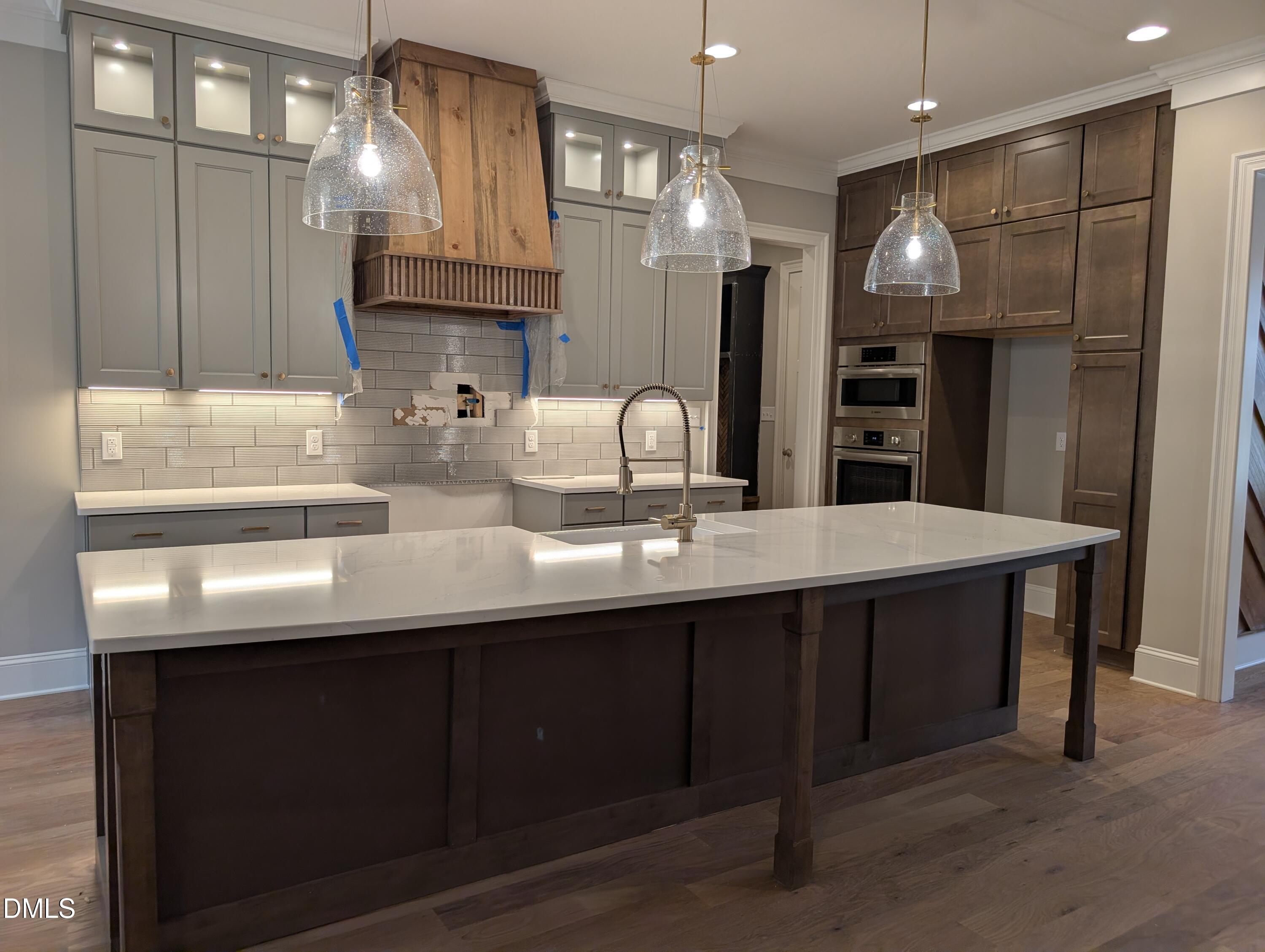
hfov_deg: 71.5
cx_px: 632
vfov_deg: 56.9
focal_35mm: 24
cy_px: 476
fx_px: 878
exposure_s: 1/40
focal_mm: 6.9
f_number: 1.68
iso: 20
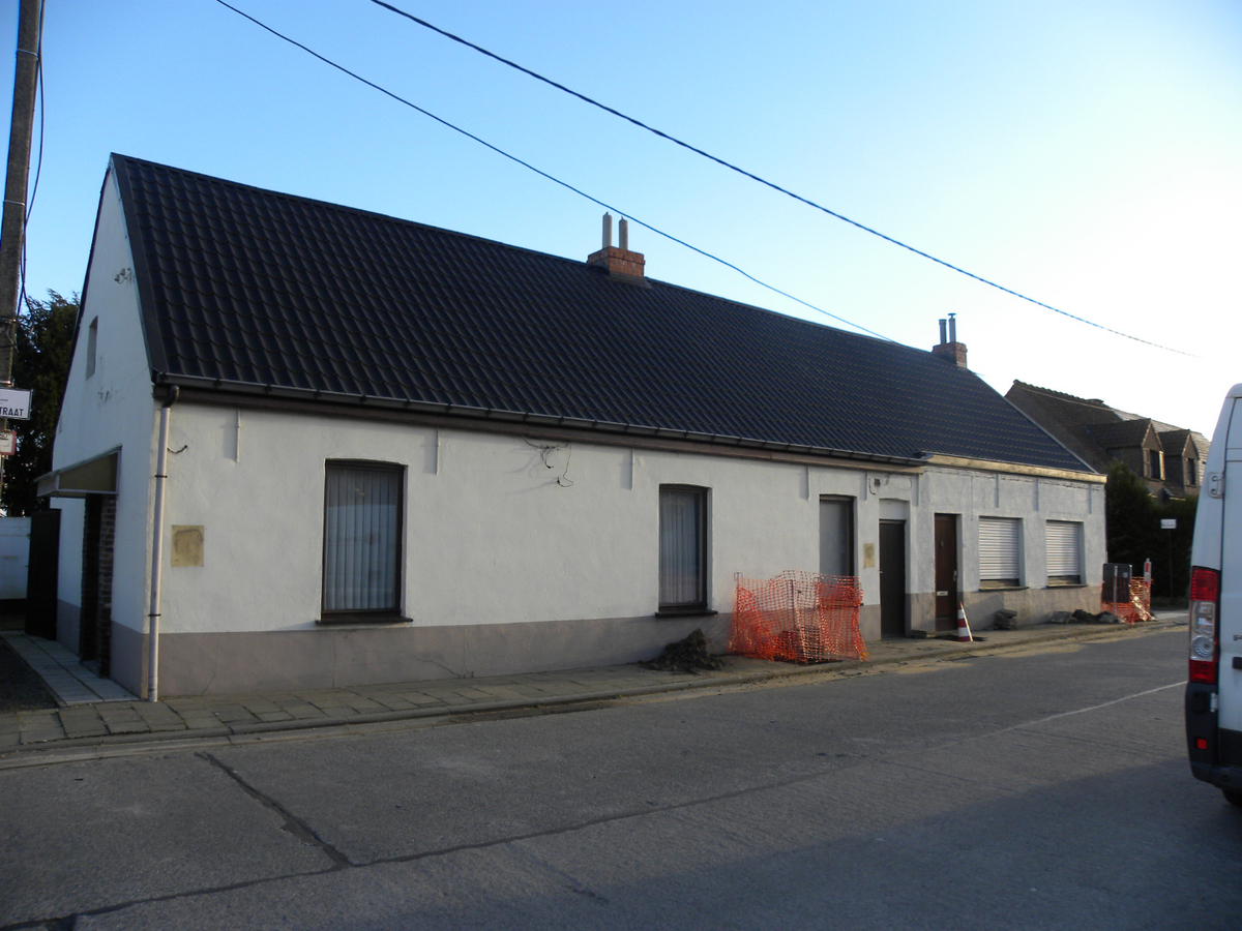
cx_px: 621
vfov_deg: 53.1
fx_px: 933
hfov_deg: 67.3
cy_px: 466
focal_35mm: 26
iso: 64
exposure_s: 1/292
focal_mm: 4.6
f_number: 2.8
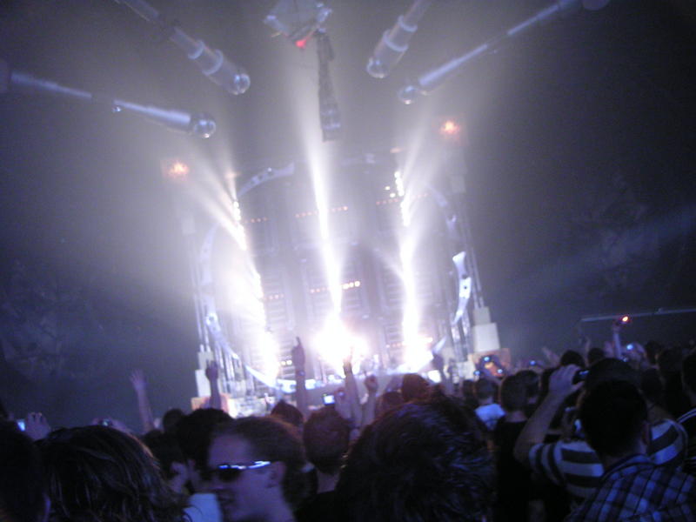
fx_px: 764
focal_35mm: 38
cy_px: 261
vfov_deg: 37.7
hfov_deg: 49.0
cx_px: 348
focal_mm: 6
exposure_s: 1/30
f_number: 2.8
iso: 200
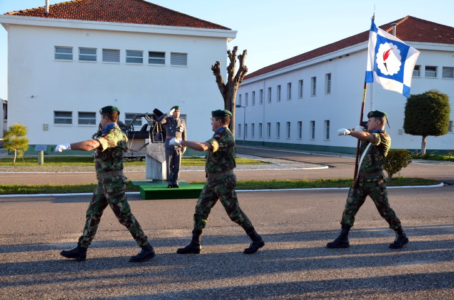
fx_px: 529
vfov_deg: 31.7
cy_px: 150
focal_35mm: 42
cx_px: 227
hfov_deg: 46.5
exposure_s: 1/160
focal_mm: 28
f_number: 6.3
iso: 200
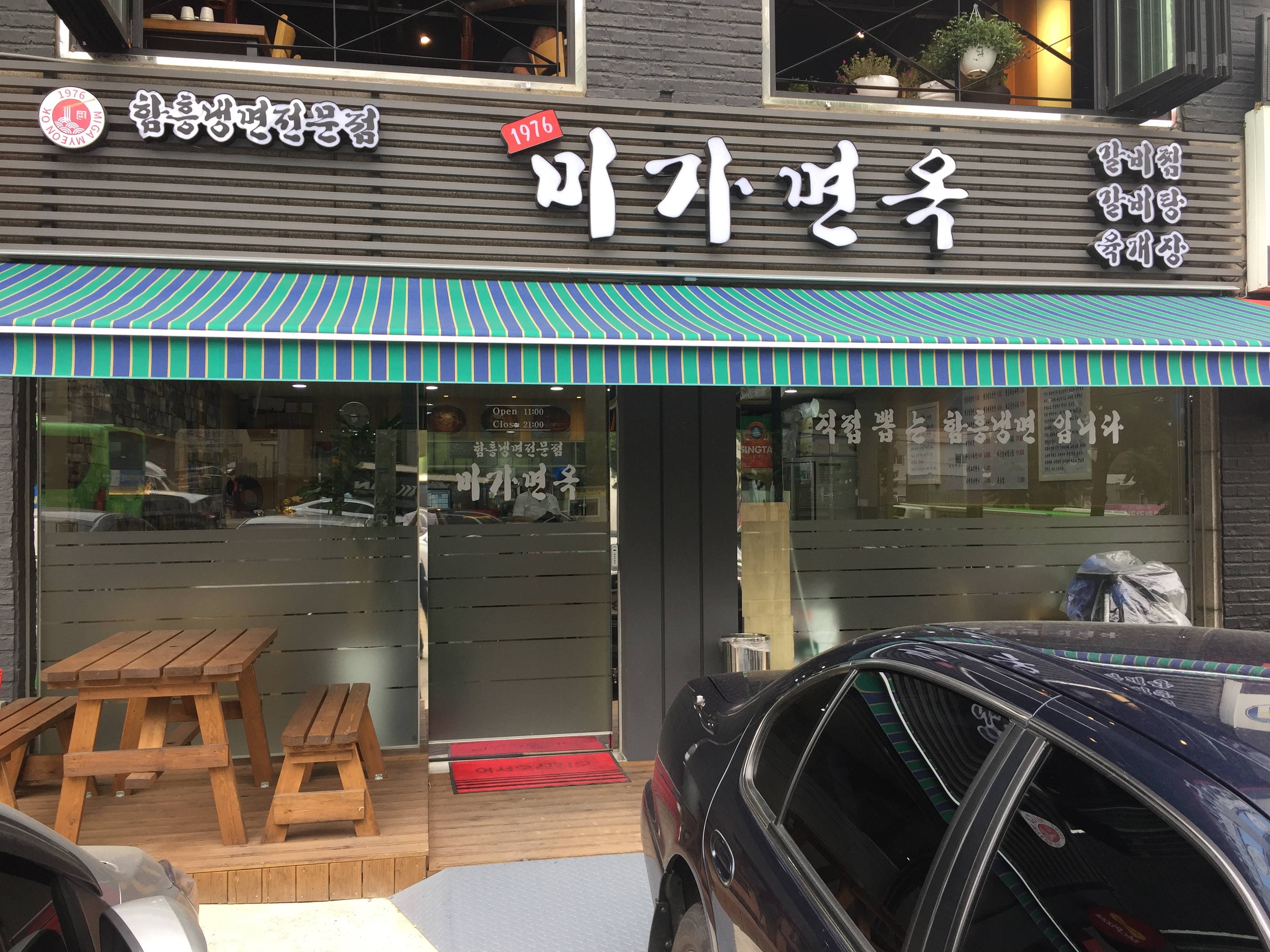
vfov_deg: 48.2
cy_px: 476
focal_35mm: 29
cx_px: 635
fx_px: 1064
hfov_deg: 61.7
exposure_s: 1/120
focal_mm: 4.15
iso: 32
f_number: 2.2
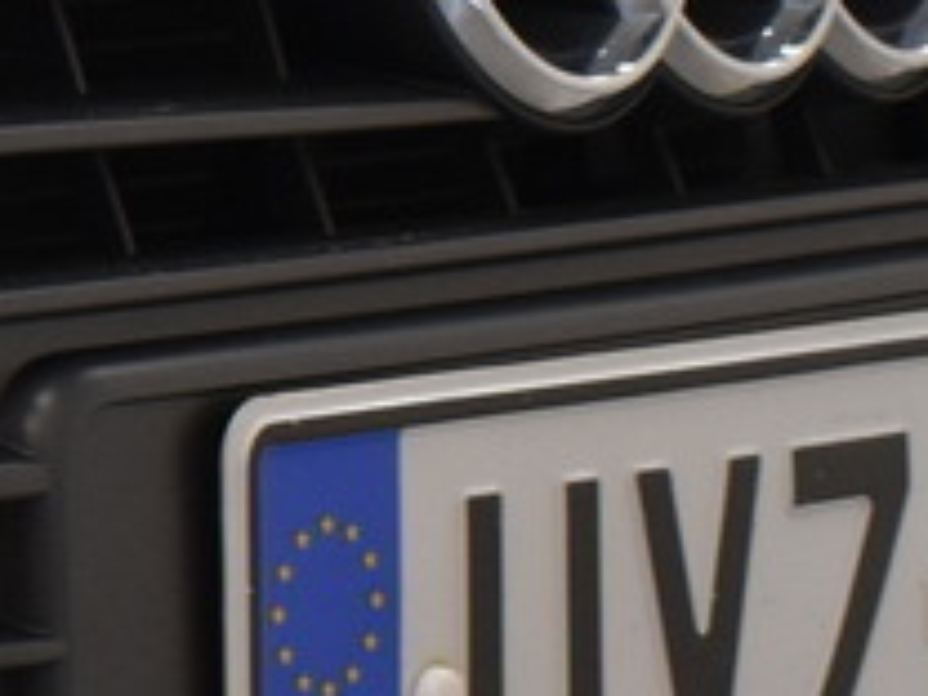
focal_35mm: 303
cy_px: 326
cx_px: -1249
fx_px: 8116
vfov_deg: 4.9
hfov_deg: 6.3
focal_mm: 27
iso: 400
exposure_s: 1/13
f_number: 6.3
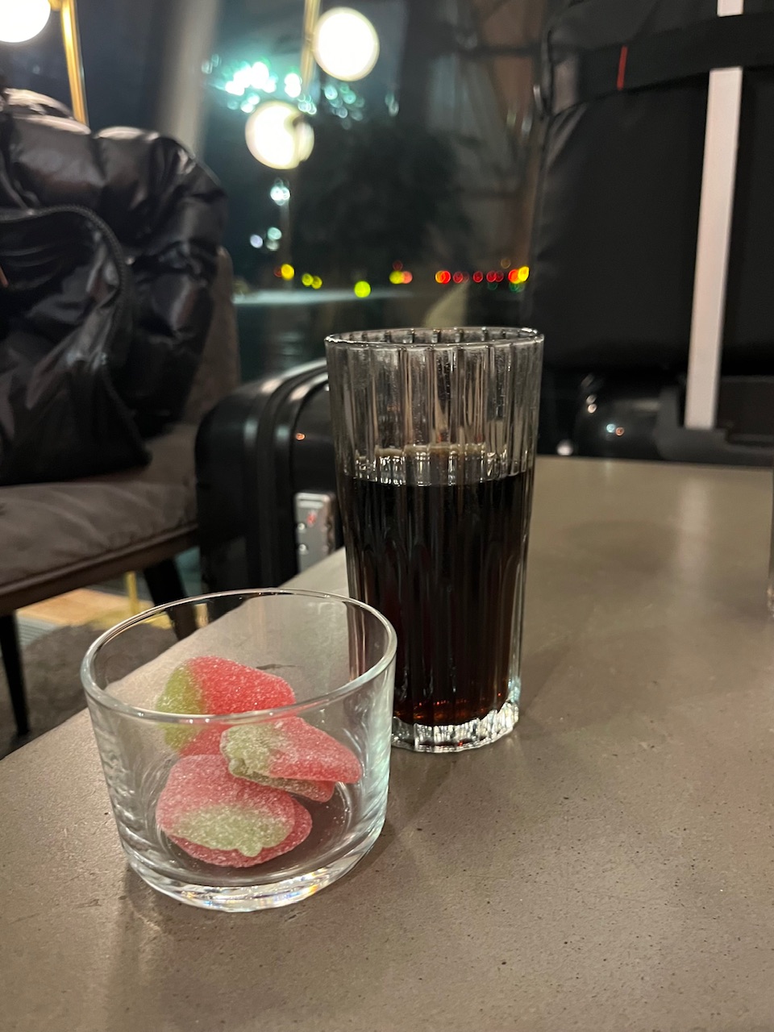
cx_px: 387
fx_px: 775
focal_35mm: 26
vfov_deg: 67.3
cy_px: 516
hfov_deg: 53.1
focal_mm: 5.1
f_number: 1.6
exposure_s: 1/30
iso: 640
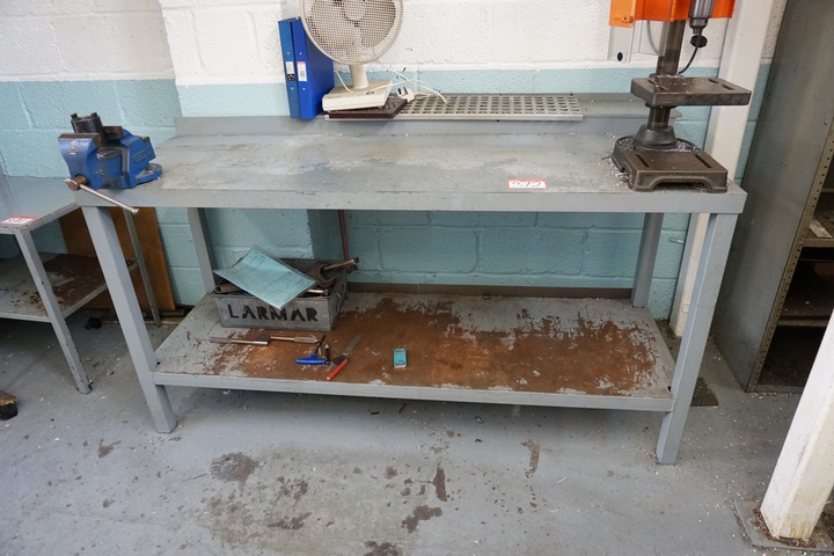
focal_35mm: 24
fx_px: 556
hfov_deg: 73.7
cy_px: 278
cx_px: 417
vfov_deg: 53.1
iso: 1600
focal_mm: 16
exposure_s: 1/160
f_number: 4
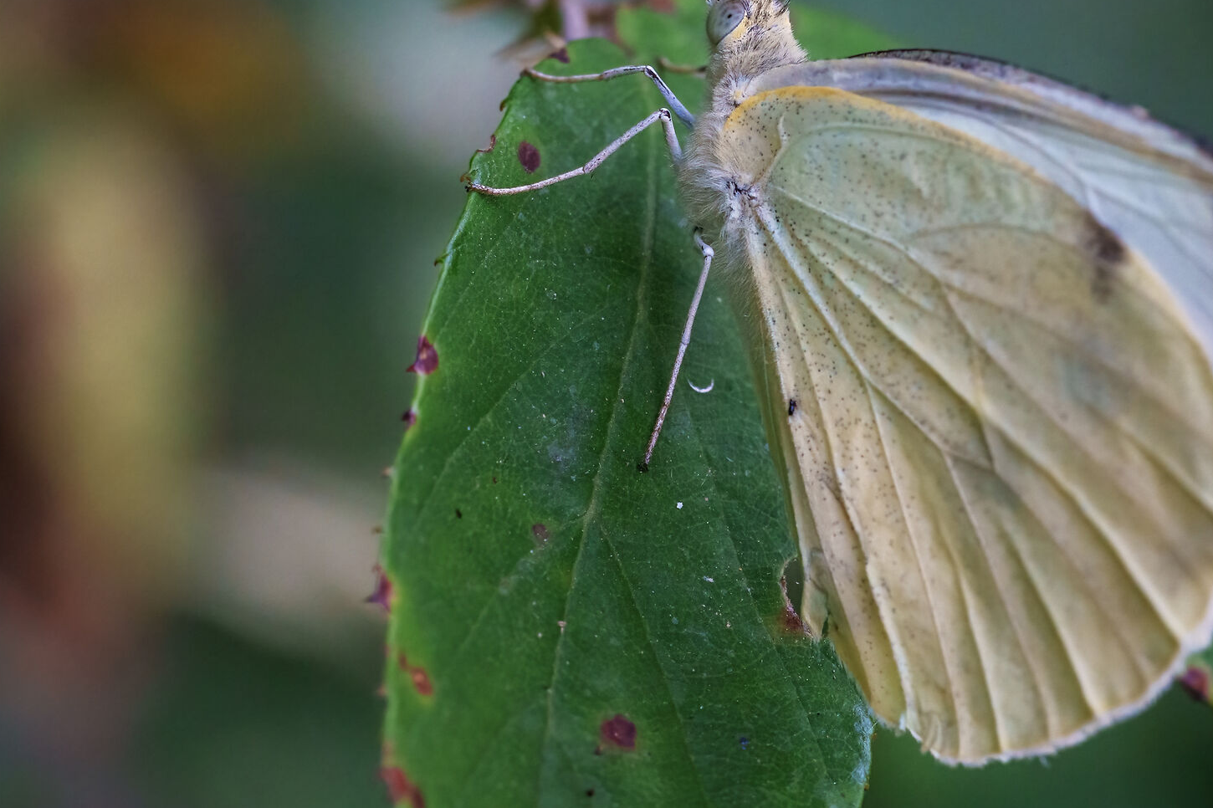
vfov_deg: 9.2
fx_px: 5019
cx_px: 590
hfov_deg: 13.8
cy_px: 249
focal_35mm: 149
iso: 4000
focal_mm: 90
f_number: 9
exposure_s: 1/500
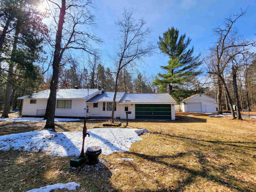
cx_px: 128
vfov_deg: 89.9
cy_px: 96
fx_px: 96
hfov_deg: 106.2
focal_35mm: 13
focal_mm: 2.2
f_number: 2.2
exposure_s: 1/1756
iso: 50
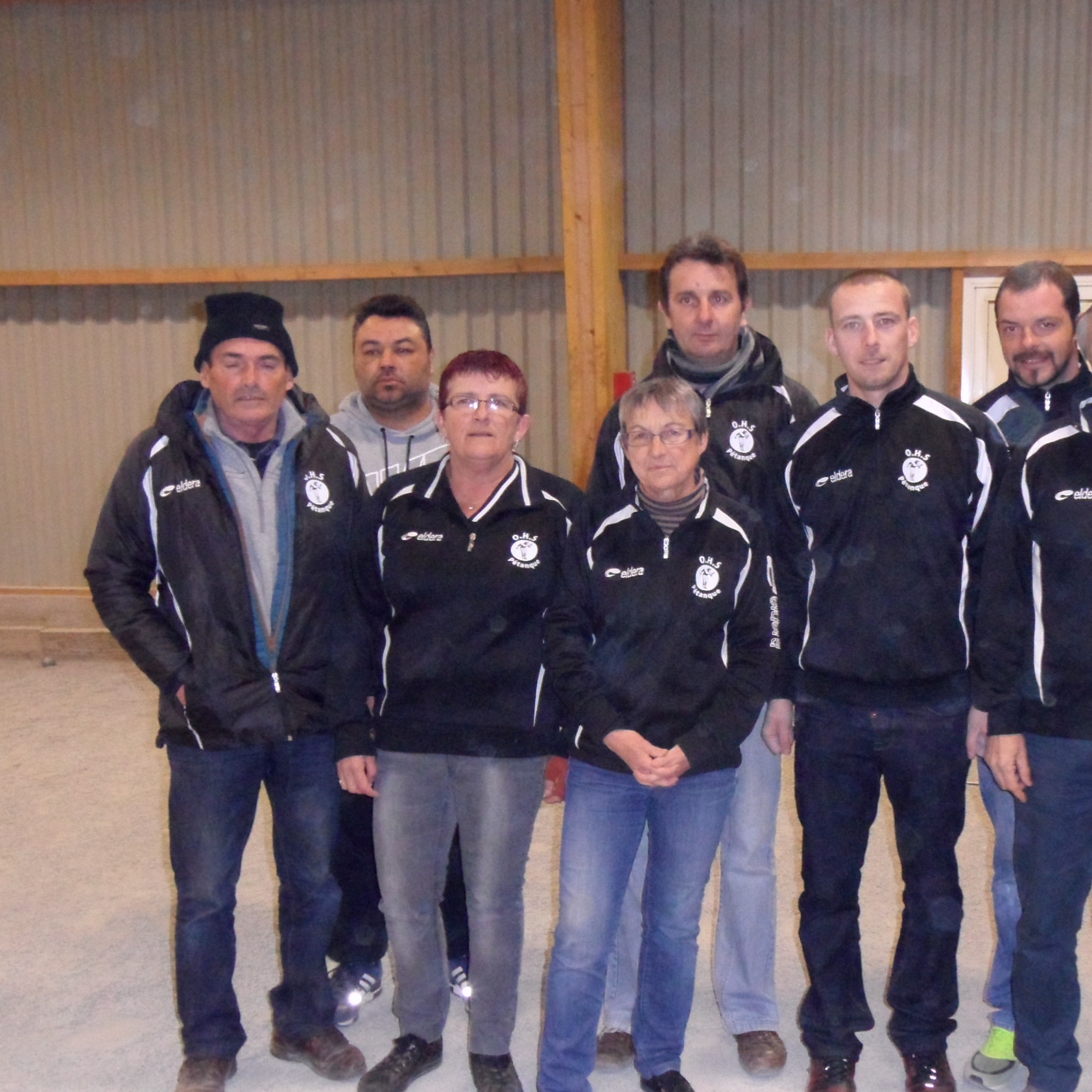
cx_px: 687
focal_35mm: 43
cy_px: 619
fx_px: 1535
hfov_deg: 38.9
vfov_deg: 39.1
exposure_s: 1/30
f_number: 3.4
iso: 640
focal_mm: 5.3
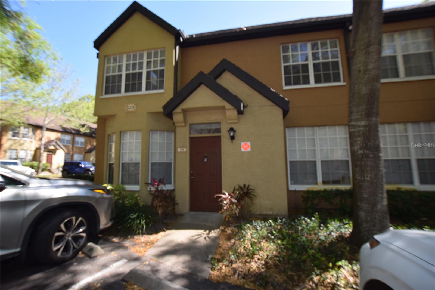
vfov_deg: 77.3
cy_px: 145
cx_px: 218
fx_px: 181
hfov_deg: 100.4
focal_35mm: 15
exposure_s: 1/125
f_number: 5.6
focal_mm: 10
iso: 100
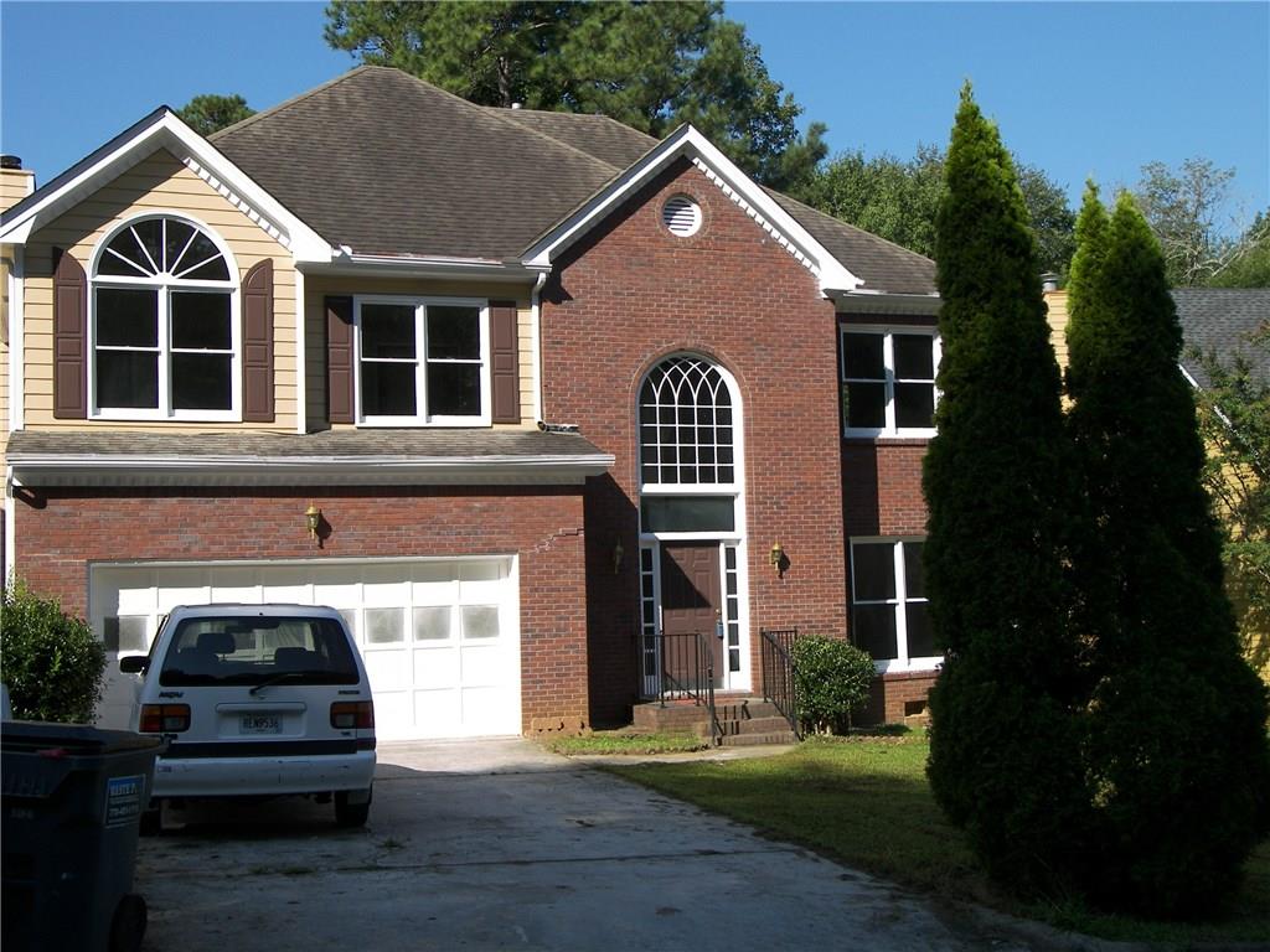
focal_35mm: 43
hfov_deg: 43.9
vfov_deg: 33.6
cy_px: 476
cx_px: 635
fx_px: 1578
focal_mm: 8.9
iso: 50
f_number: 3.6
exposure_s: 1/640
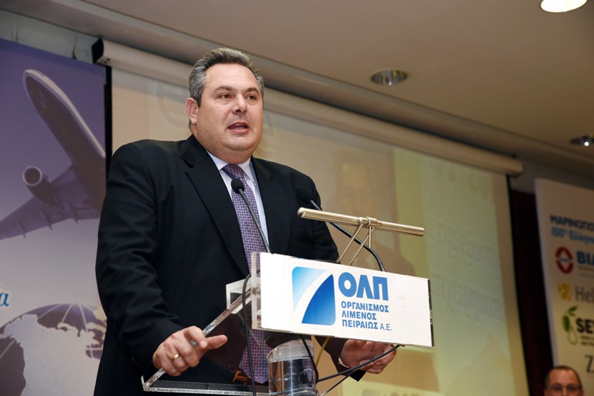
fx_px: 1155
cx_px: 297
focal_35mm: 70
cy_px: 198
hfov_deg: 28.8
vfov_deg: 19.4
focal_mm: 70
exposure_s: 1/125
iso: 1250
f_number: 5.6
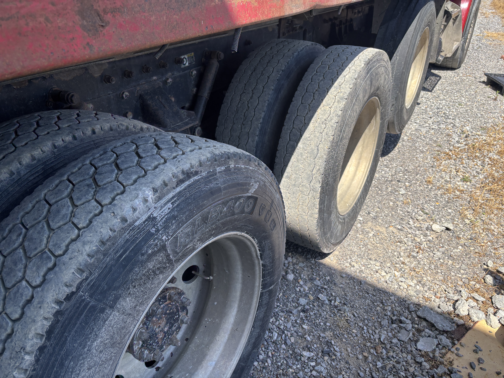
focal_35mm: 26
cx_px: 252
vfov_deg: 53.1
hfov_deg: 67.3
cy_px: 189
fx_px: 379
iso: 50
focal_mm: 5.96
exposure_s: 1/1399
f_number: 1.6
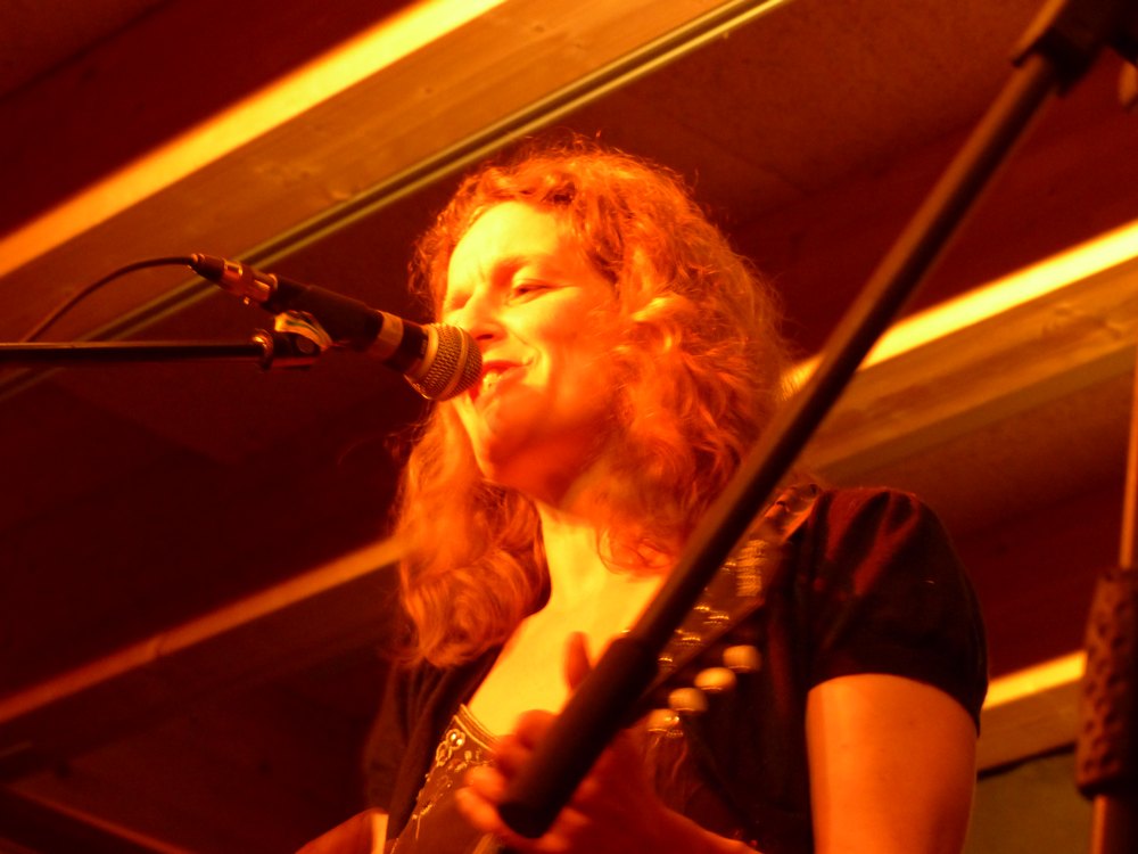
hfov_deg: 15.1
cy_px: 427
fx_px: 4307
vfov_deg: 11.3
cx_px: 569
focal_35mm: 131
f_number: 2.8
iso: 400
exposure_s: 1/10
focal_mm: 23.5
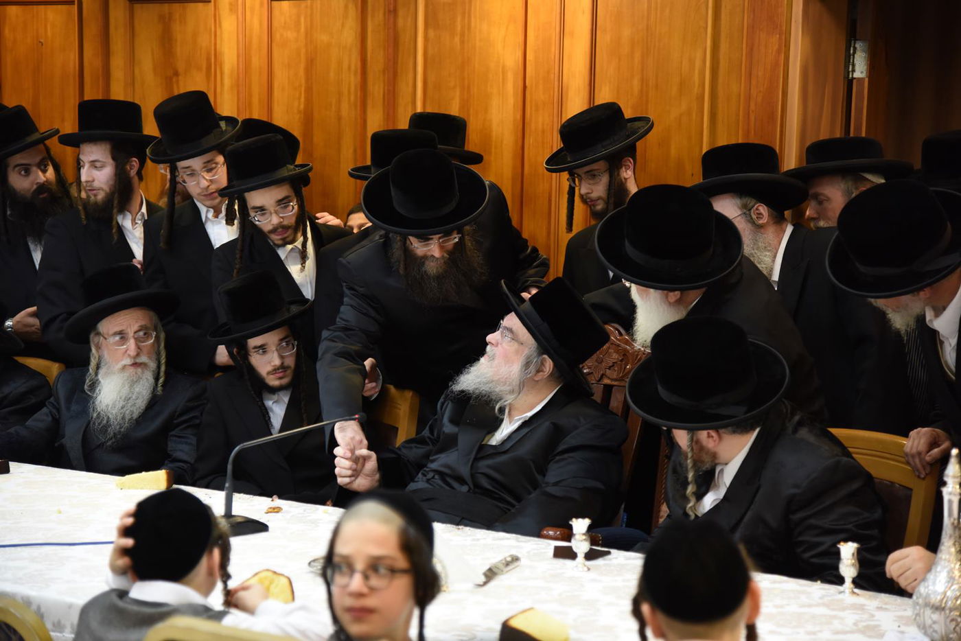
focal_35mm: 86
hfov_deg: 23.6
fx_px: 2296
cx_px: 480
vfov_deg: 15.9
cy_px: 320
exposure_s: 1/100
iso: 1600
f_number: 4
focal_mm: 86
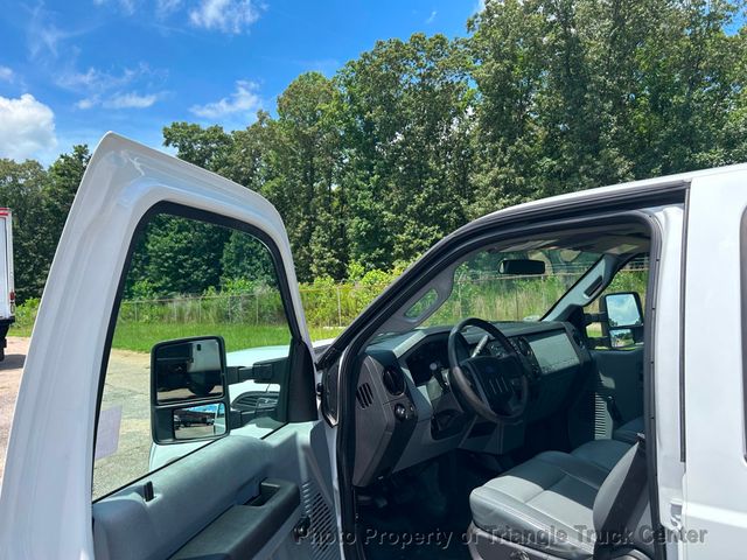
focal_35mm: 26
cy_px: 280
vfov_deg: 53.1
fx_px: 561
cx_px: 374
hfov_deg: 67.3
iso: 50
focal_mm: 5.7
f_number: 1.5
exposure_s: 1/1779
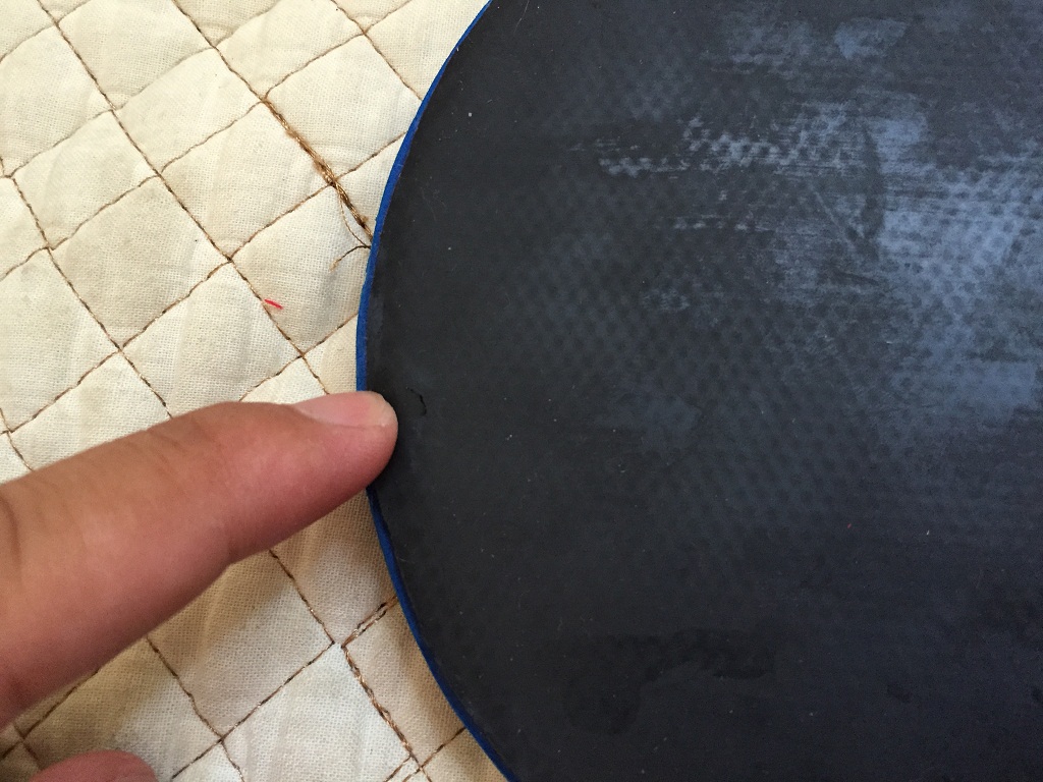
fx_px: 874
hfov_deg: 61.7
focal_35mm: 29
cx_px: 522
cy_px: 391
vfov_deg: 48.2
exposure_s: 1/30
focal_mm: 4.15
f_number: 2.2
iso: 200
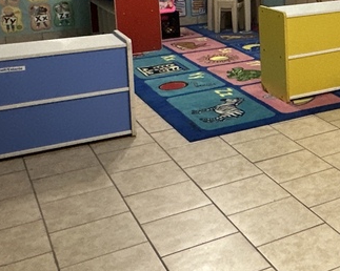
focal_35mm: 61
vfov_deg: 23.8
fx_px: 613
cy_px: -3
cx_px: 418
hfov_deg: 27.0
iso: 320
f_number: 2.2
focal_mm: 2.22
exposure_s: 1/60
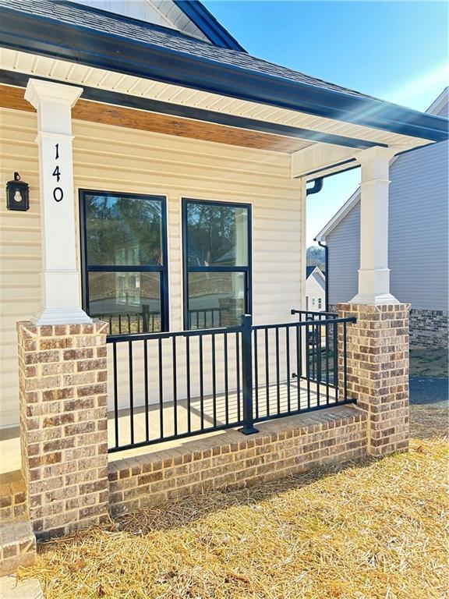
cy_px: 300
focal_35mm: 26
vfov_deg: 67.3
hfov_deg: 53.1
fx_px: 450
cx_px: 224
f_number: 1.5
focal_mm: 5.7
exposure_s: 1/692
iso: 50
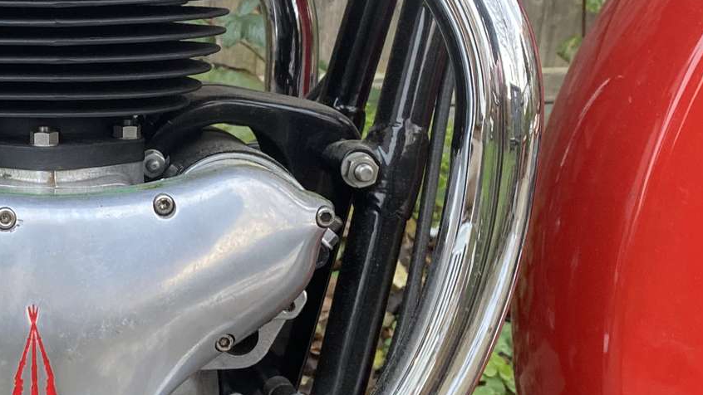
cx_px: 3
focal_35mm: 67
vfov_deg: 17.9
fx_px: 1249
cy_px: 124
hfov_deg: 29.4
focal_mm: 4.25
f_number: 1.8
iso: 250
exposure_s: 1/60
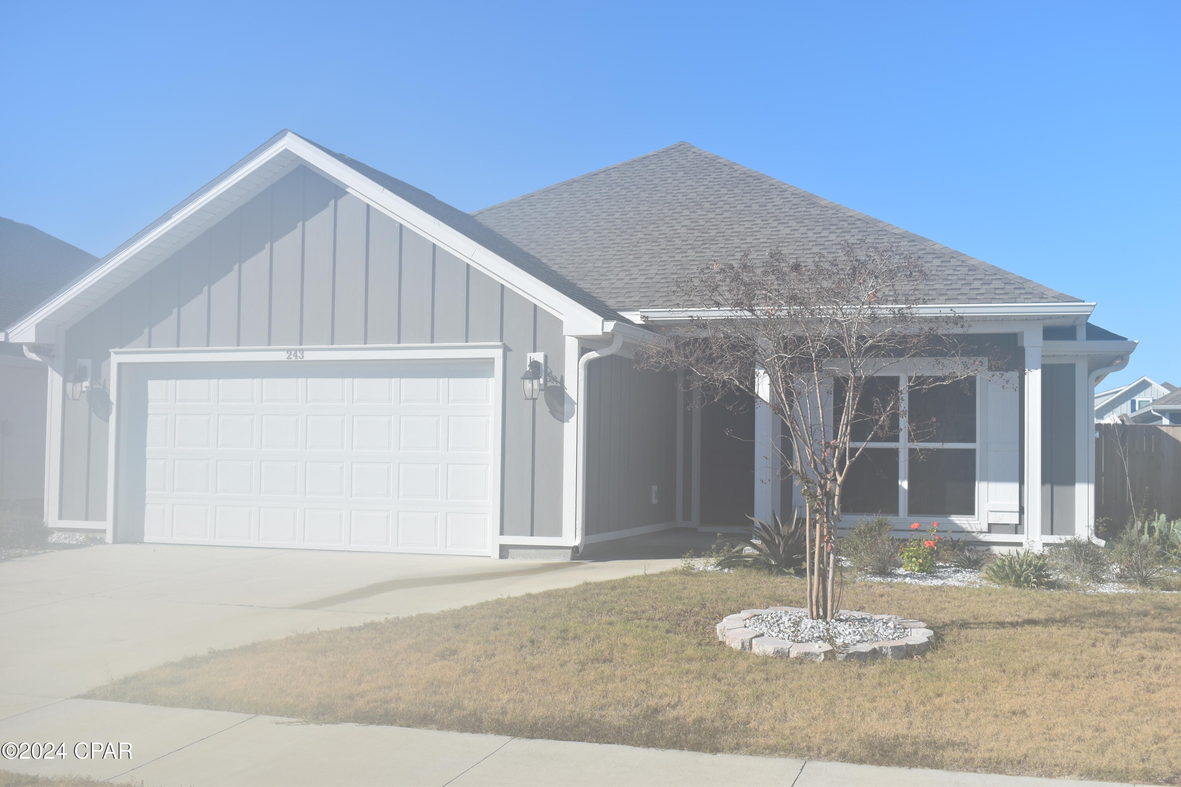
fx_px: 1329
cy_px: 394
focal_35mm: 40
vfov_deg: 33.0
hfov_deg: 47.9
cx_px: 590
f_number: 9
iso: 100
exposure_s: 1/320
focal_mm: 27
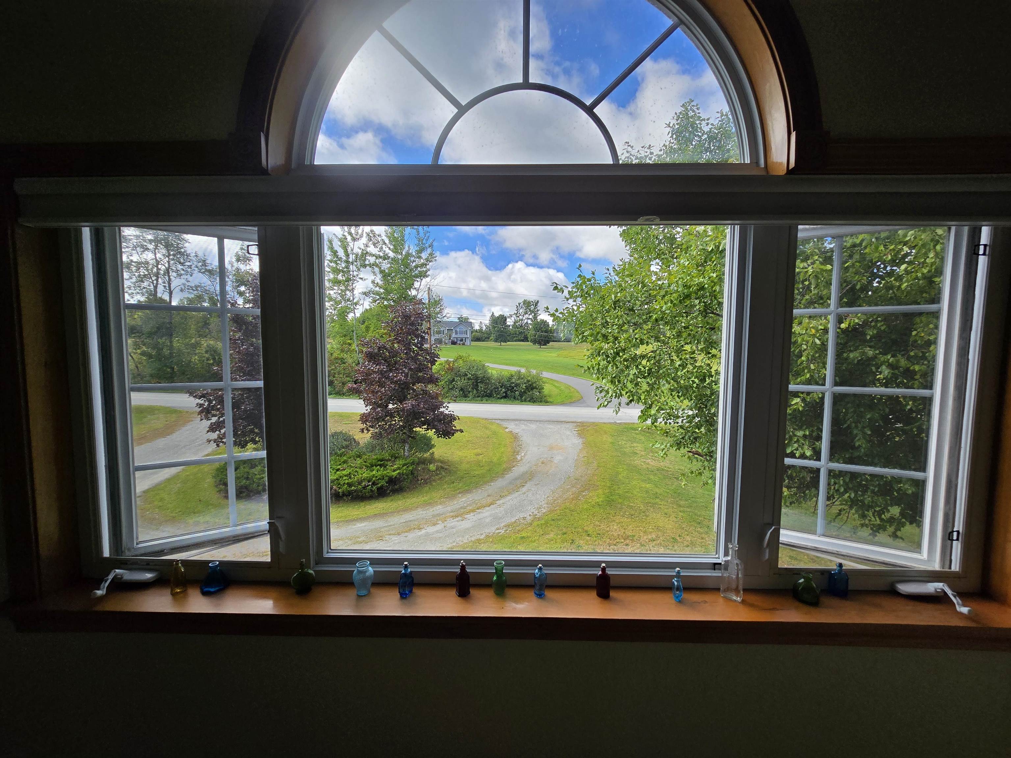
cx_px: 506
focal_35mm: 13
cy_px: 379
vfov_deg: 89.9
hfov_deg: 106.2
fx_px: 380
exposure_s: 1/563
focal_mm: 2.2
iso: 50
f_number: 2.2
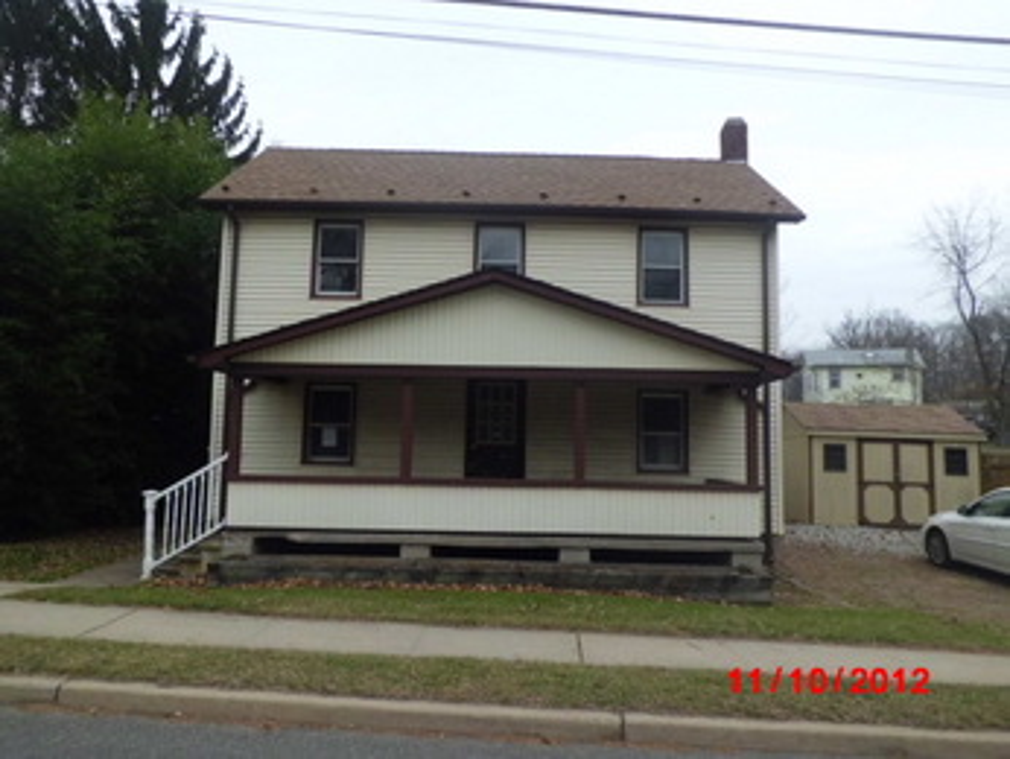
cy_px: 380
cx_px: 505
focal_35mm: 26
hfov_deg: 67.3
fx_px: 759
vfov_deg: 53.1
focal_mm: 4.7
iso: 100
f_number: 2.8
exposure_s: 1/250
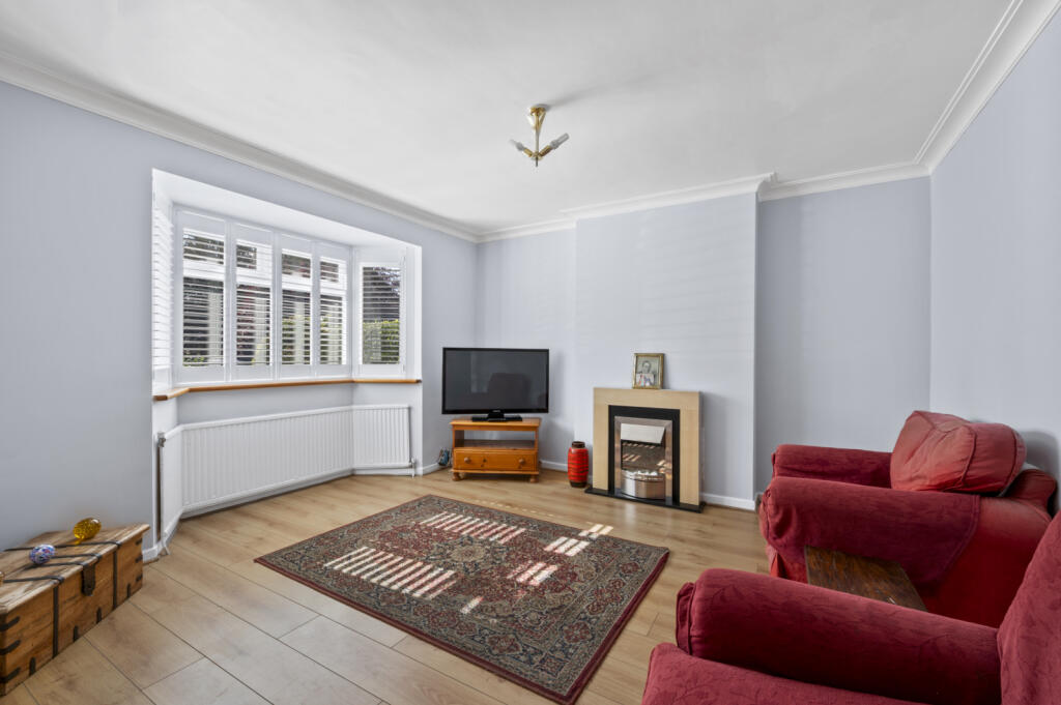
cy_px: 352
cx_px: 530
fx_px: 442
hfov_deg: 100.4
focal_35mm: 15
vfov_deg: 77.2
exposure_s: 1/2
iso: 200
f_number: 16
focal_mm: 15
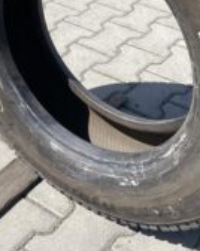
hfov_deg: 23.4
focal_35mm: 65
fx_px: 482
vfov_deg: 28.4
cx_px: 109
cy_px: 43
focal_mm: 4.25
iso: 32
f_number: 1.8
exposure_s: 1/1961
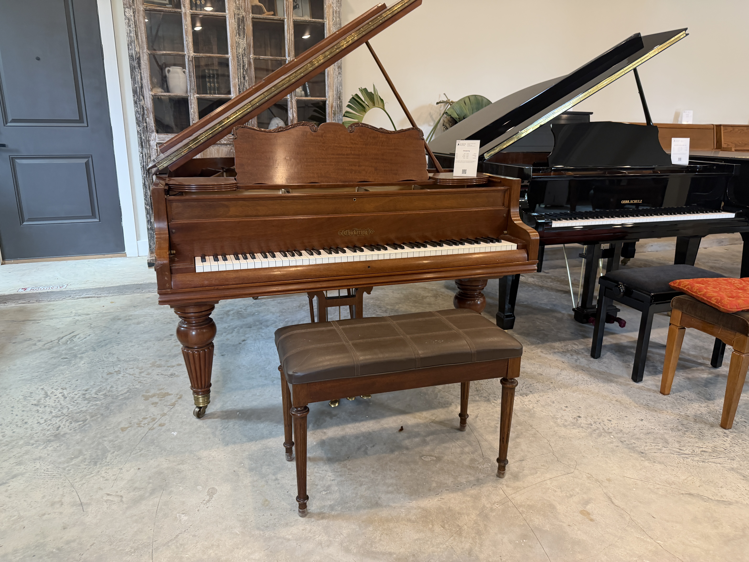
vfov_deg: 56.8
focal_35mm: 24
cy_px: 281
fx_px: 519
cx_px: 374
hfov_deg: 71.6
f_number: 1.78
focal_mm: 6.76
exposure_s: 1/60
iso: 200
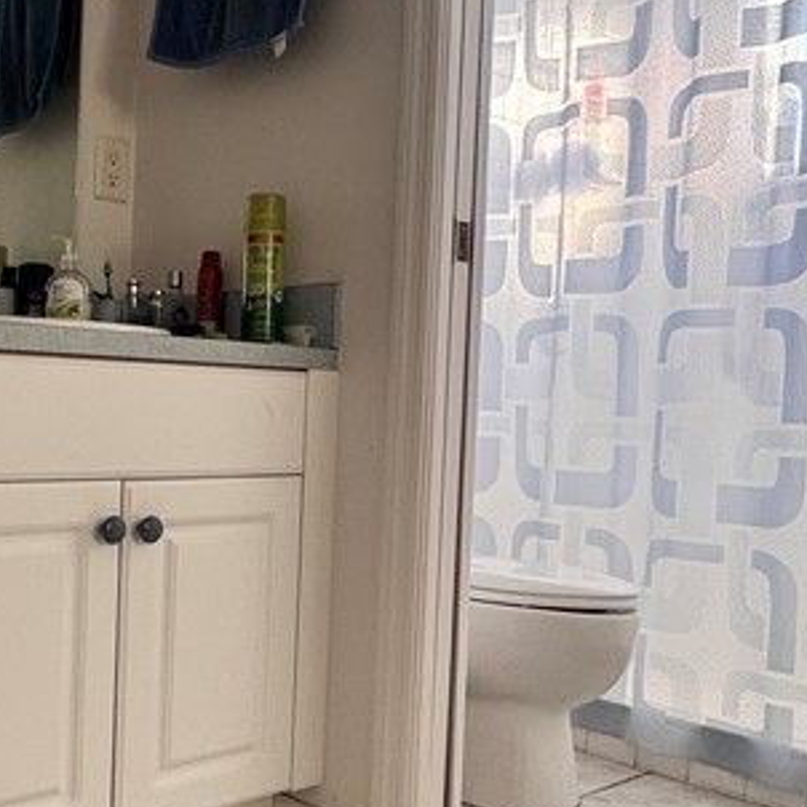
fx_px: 1108
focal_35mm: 42
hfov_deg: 38.4
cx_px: 155
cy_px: 438
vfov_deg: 40.0
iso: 125
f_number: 2.2
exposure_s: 1/99
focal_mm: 2.22
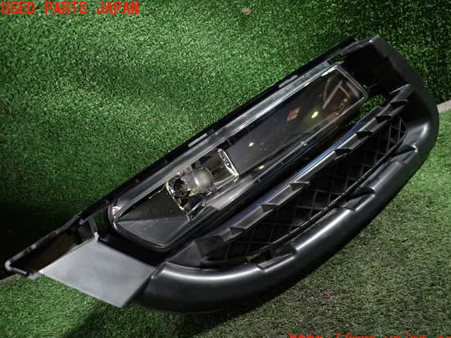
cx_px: 231
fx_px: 339
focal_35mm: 26
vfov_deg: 53.1
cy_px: 175
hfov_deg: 67.3
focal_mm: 4.5
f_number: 2
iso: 250
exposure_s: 1/30
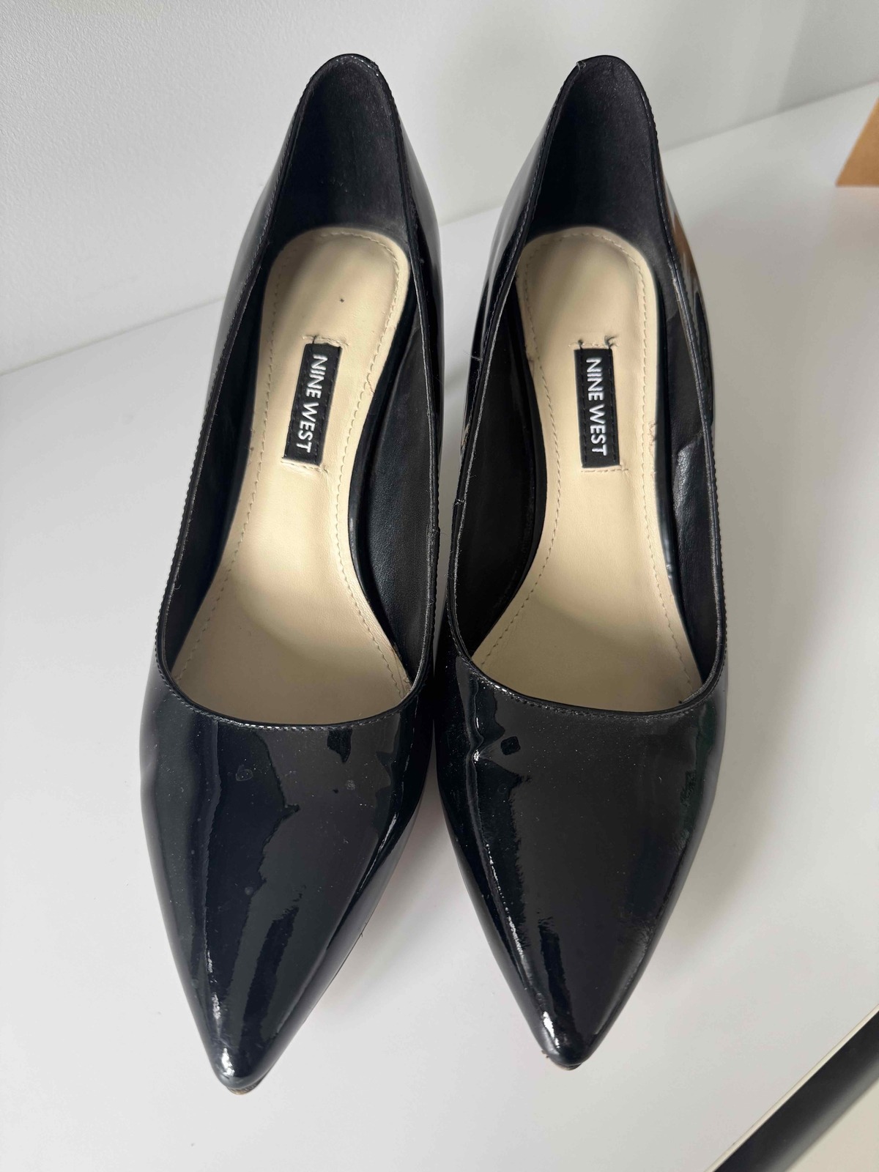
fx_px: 813
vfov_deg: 71.6
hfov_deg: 56.8
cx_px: 440
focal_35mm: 24
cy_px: 586
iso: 160
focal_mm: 6.76
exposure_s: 1/121
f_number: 1.78
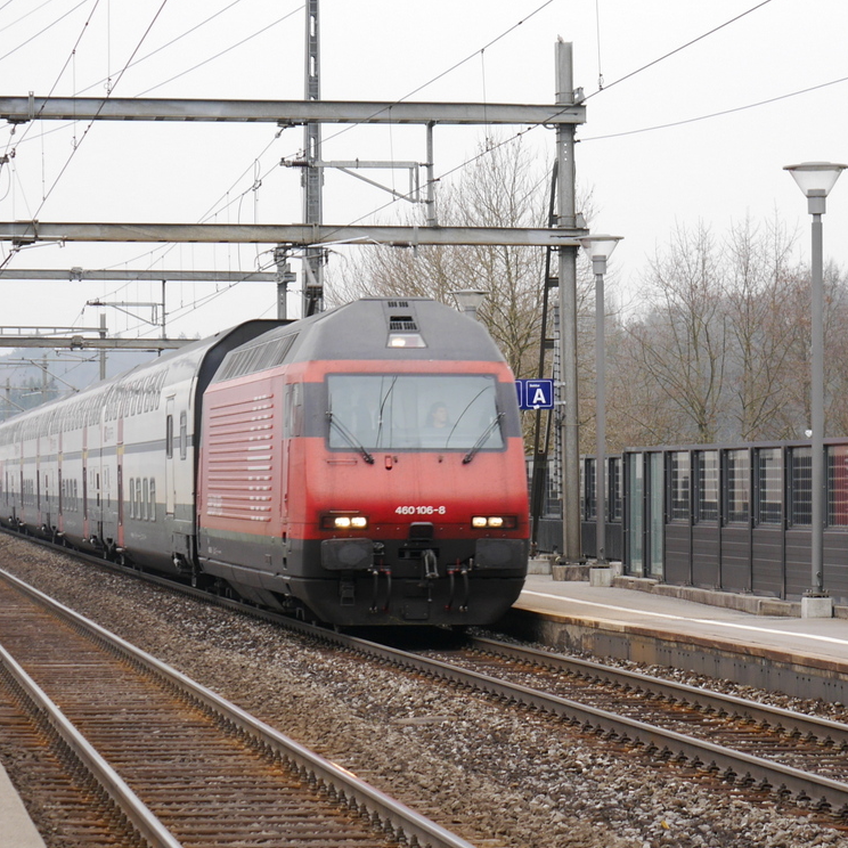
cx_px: 356
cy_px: 423
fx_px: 2966
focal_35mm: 107
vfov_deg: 16.3
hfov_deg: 16.3
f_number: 5
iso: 160
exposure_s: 1/250
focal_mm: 45
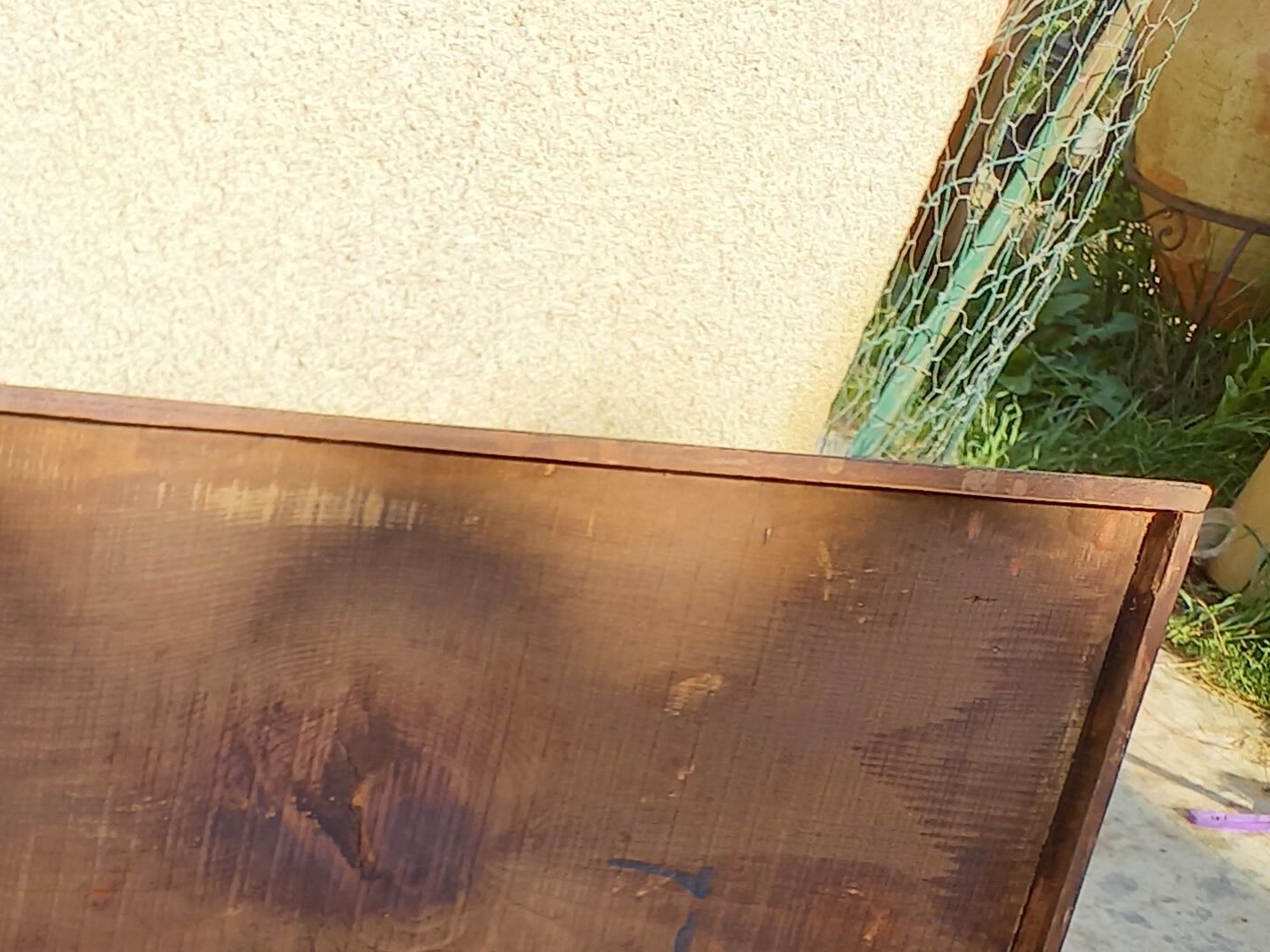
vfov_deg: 19.1
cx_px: -427
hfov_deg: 24.0
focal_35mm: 70
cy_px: 1297
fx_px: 2568
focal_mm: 4.65
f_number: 1.8
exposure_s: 1/178
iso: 50
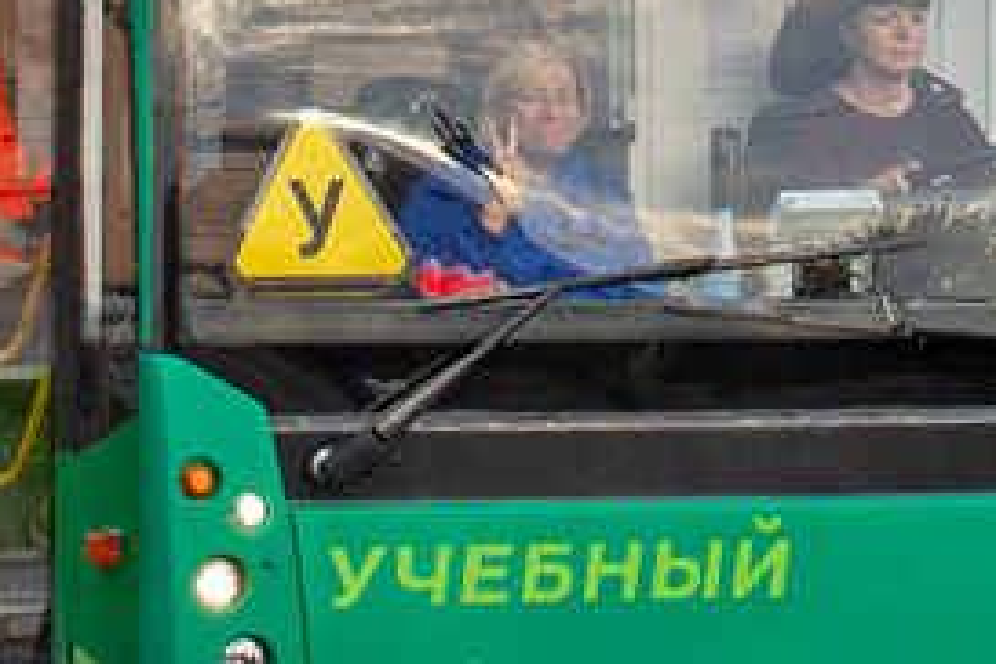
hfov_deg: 8.9
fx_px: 6391
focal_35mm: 231
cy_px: -306
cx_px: 248
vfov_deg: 5.9
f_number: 5
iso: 800
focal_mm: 28
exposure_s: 1/640
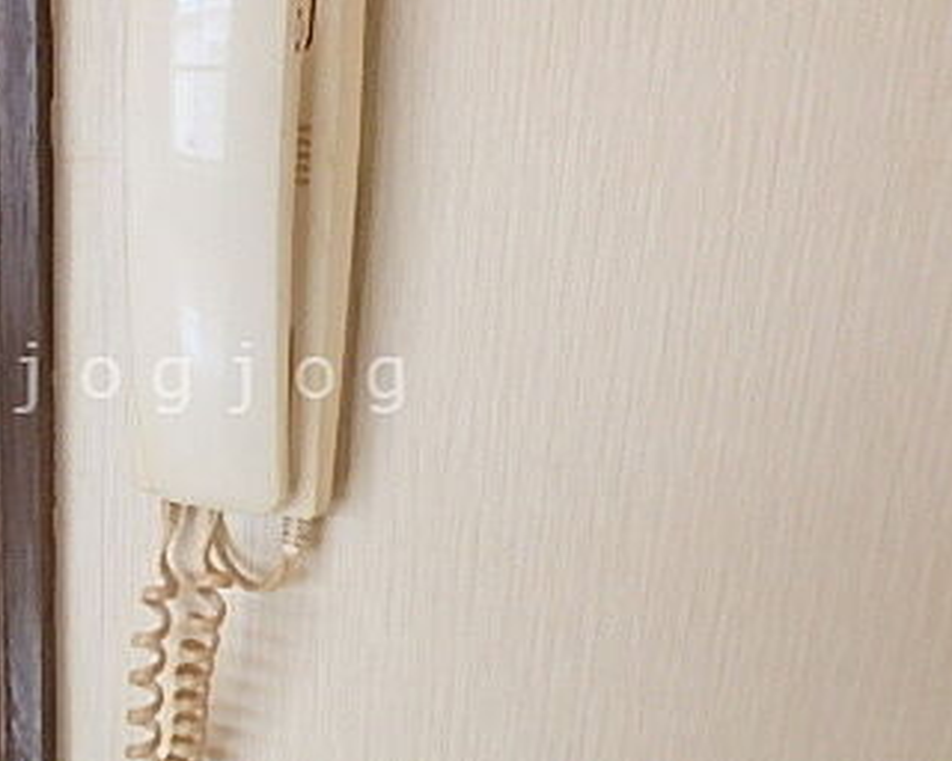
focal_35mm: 41
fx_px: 1155
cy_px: 378
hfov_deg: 43.1
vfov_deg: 36.5
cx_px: 217
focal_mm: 3.7
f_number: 3.5
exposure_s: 1/30
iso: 400
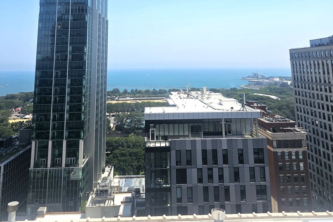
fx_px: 296
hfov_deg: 58.7
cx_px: 166
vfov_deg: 37.7
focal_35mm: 32
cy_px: 12
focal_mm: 6.3
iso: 10
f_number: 1.7
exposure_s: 1/1414
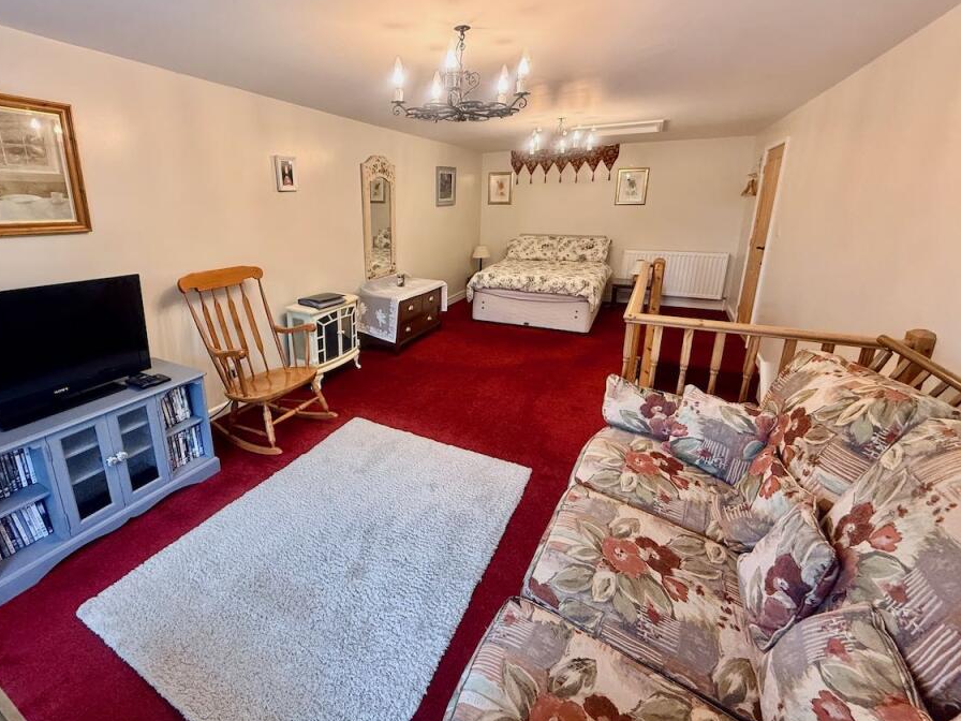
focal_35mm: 16
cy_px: 321
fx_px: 444
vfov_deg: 77.8
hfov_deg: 93.9
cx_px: 413
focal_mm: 2.22
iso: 250
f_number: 2.2
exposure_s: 1/50
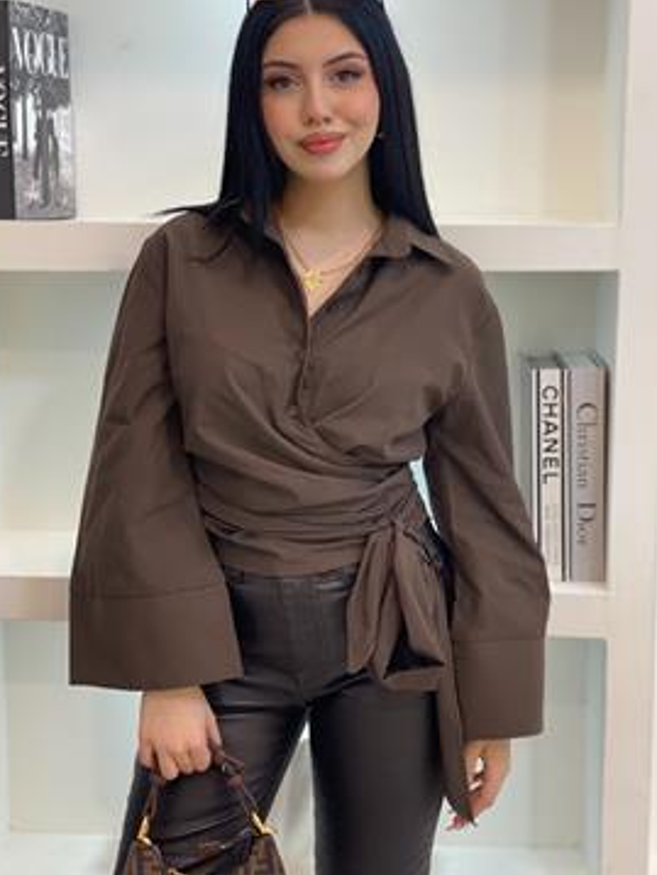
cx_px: 310
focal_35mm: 60
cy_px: 402
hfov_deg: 24.4
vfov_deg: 32.1
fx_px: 1517
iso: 125
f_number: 2
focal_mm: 6
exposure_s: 1/100
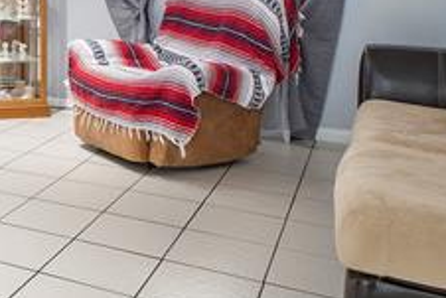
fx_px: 657
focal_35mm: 53
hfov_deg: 32.2
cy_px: -36
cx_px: -67
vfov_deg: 23.8
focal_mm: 10
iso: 200
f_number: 11
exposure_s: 1/2.5
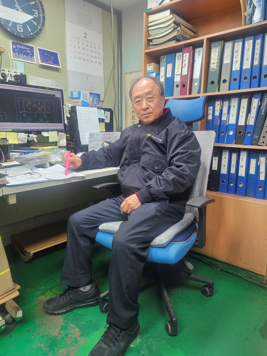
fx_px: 247
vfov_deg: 71.6
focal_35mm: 24
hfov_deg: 56.8
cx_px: 134
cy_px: 178
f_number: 1.8
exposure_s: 1/120
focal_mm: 5
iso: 200
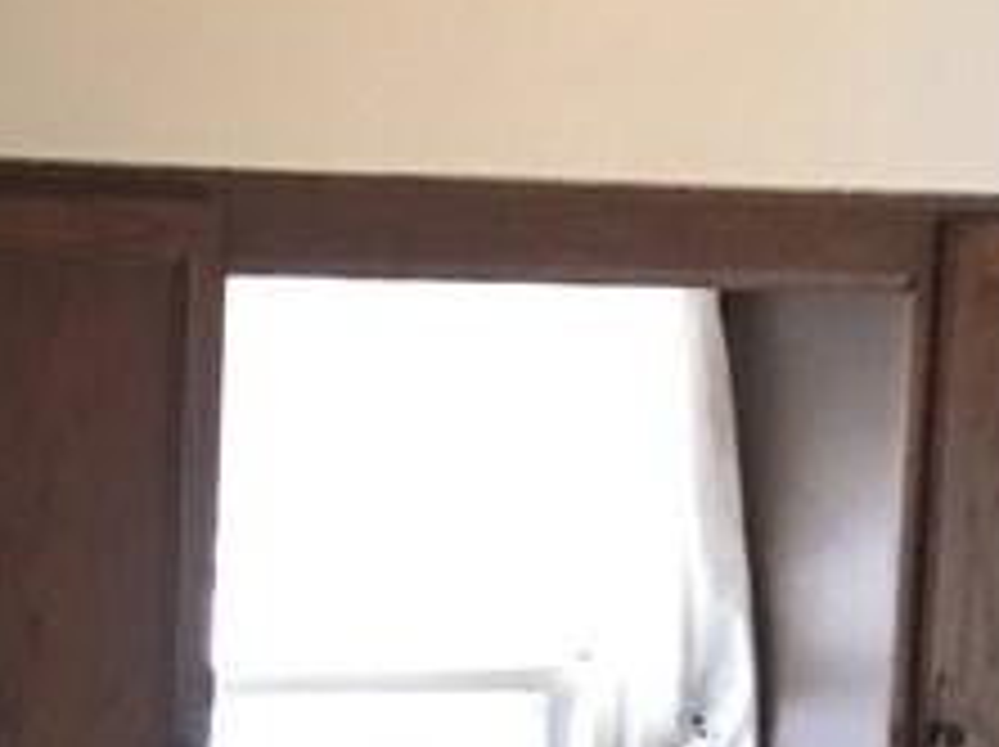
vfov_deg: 10.6
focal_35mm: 134
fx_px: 3863
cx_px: -734
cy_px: 1130
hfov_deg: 13.4
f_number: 2.2
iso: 200
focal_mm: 4.15
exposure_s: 1/30
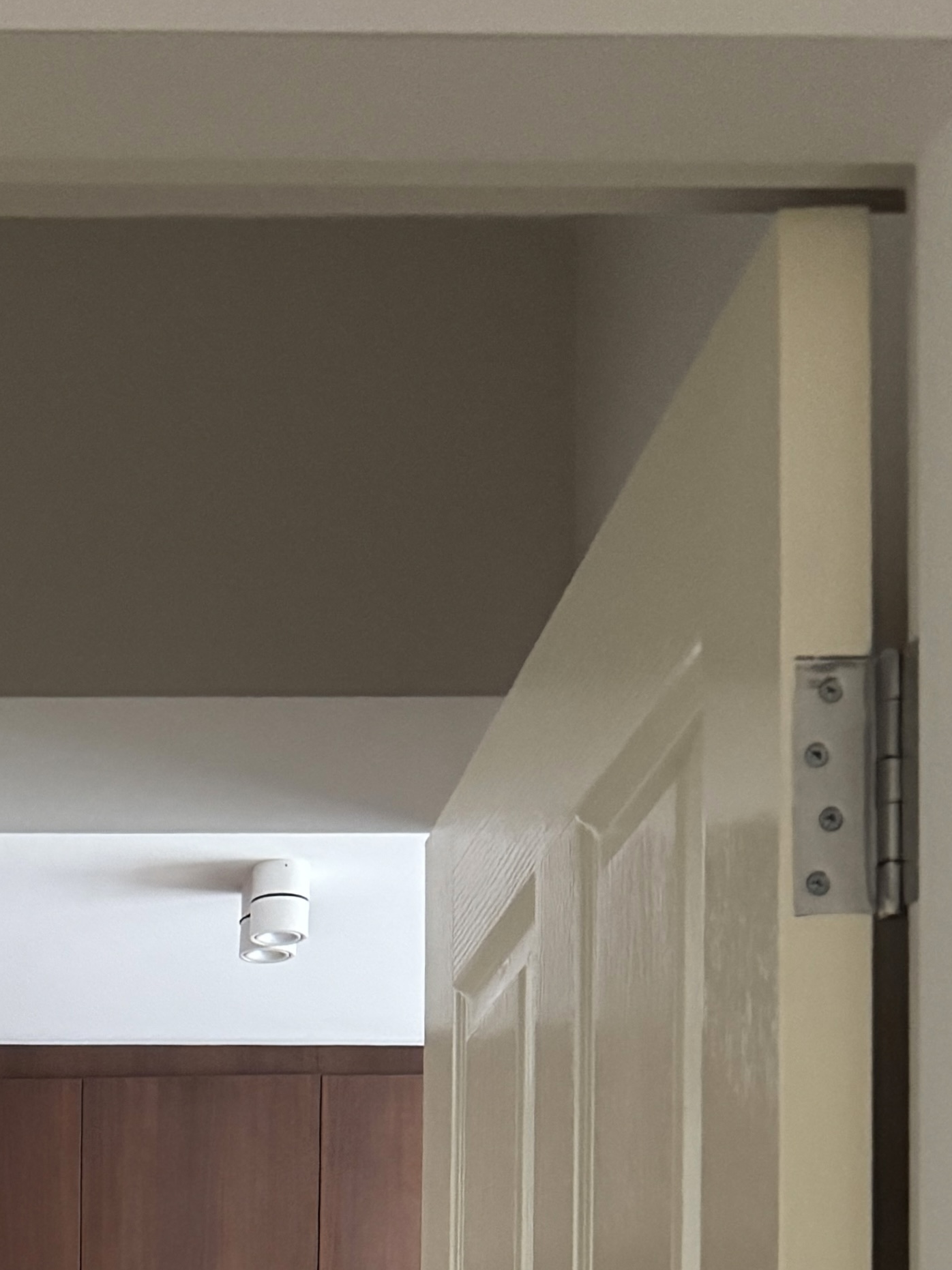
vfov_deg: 23.0
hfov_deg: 19.5
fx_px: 2604
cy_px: 1816
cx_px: -185
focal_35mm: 71
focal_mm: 6.76
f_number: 1.78
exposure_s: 1/57
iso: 800
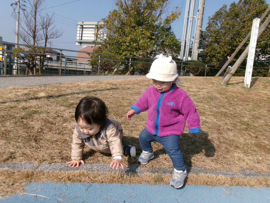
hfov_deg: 63.4
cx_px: 135
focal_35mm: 28
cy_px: 102
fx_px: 218
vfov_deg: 49.7
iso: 100
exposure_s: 1/900
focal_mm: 5.1
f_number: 3.9
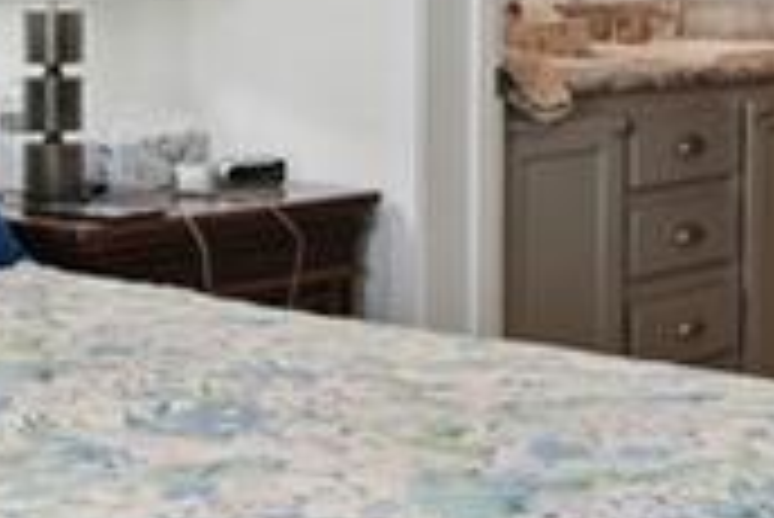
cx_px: 292
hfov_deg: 21.4
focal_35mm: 95
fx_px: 2044
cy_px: -52
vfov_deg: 14.1
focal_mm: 16
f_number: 9
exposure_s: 1/125
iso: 400
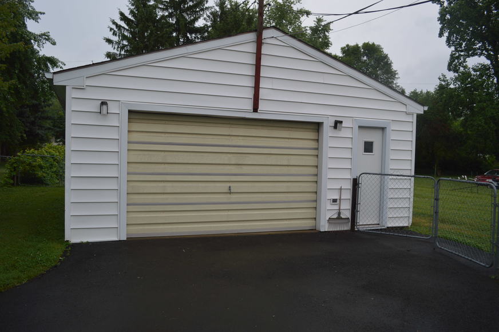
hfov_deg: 67.4
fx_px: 374
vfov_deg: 47.9
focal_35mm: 27
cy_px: 166
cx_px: 250
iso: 100
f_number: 3.5
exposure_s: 1/640
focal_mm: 18
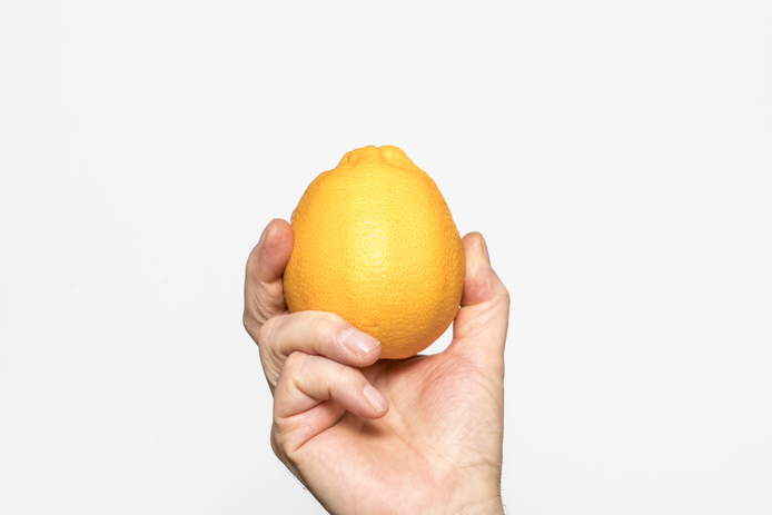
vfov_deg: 18.7
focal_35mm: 73
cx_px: 375
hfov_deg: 27.7
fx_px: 1566
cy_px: 268
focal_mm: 70
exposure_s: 1/60
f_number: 11
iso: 100
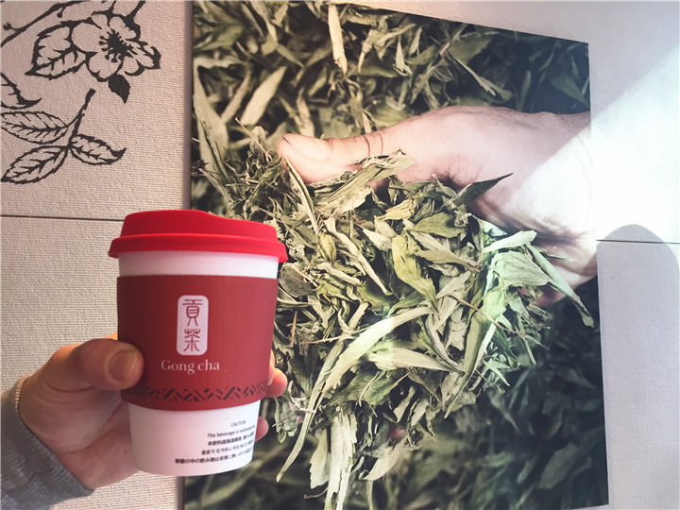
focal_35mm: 29
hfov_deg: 61.7
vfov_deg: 48.2
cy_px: 255
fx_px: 570
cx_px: 340
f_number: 2.2
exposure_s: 1/30
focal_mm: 4.15
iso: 40
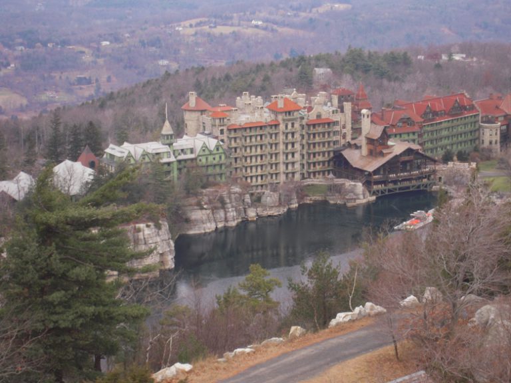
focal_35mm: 112
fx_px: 1653
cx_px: 256
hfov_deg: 17.6
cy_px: 192
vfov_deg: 13.2
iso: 160
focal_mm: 20
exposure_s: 1/100
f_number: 5.8
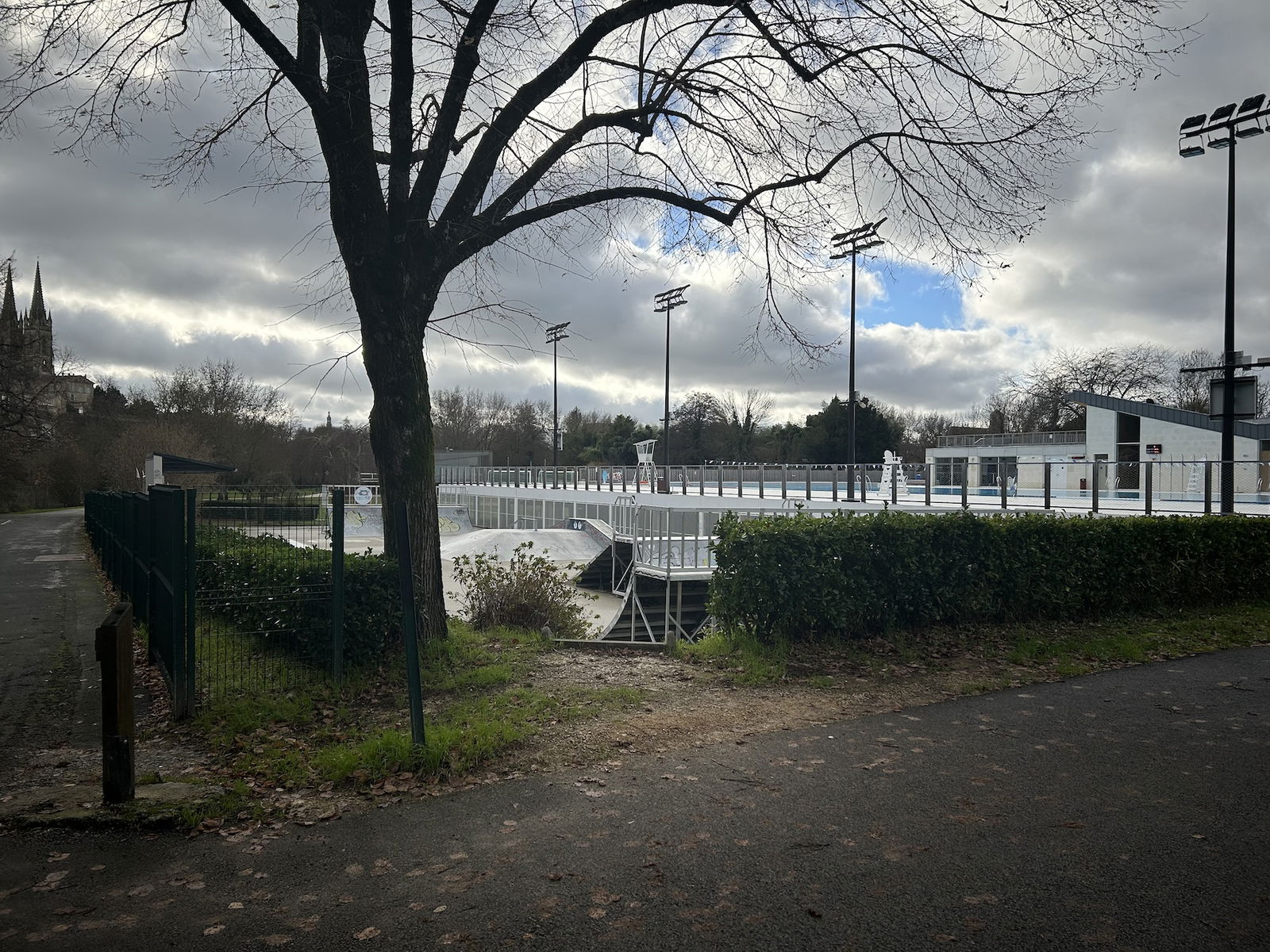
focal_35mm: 26
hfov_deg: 67.3
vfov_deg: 53.1
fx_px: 954
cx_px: 635
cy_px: 476
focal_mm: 5.7
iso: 50
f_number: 1.5
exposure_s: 1/3831
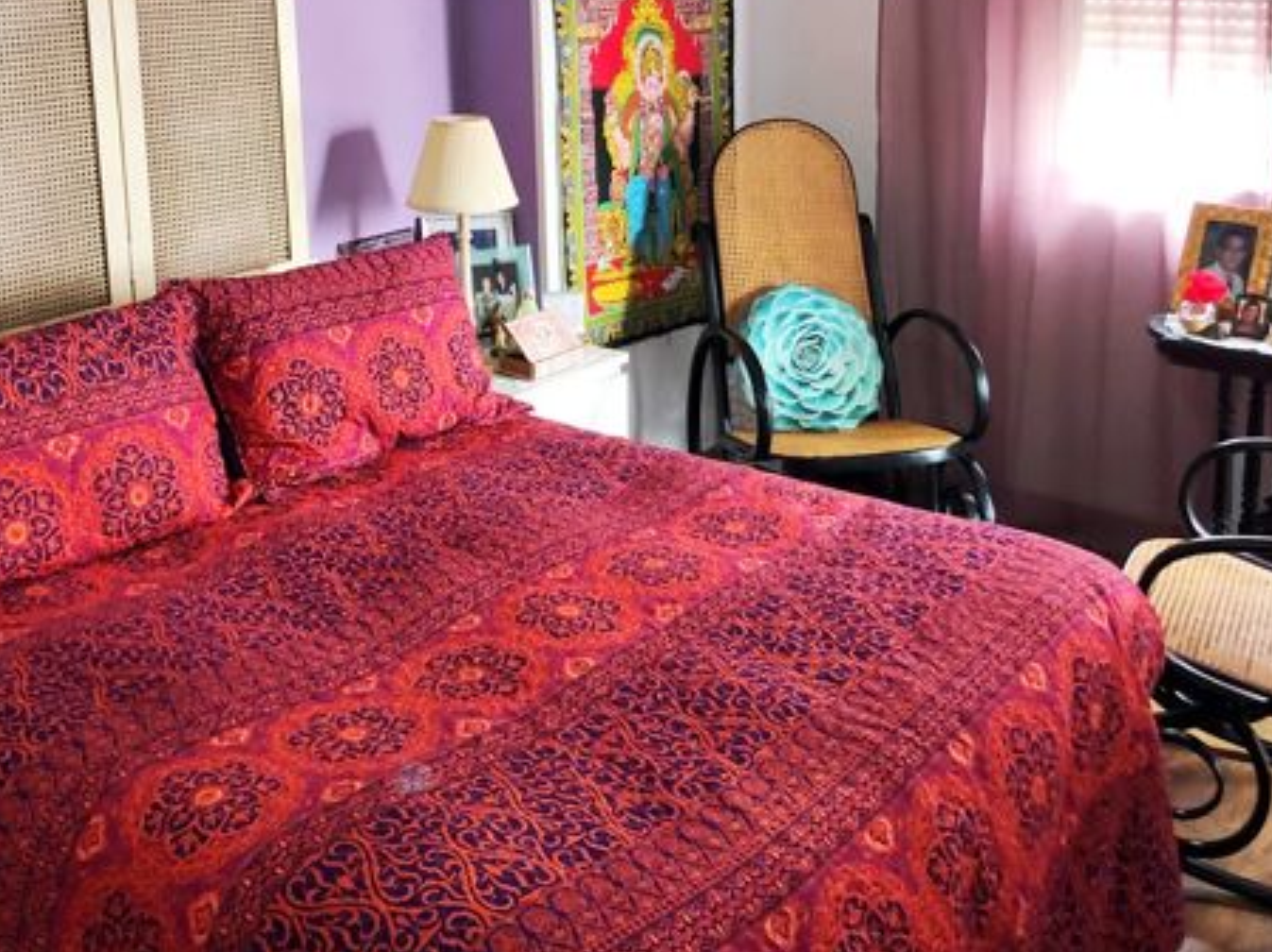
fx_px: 1616
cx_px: 630
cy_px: 210
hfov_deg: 43.0
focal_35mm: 44
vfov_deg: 32.1
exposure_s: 1/17
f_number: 1.8
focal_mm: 3.99
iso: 80
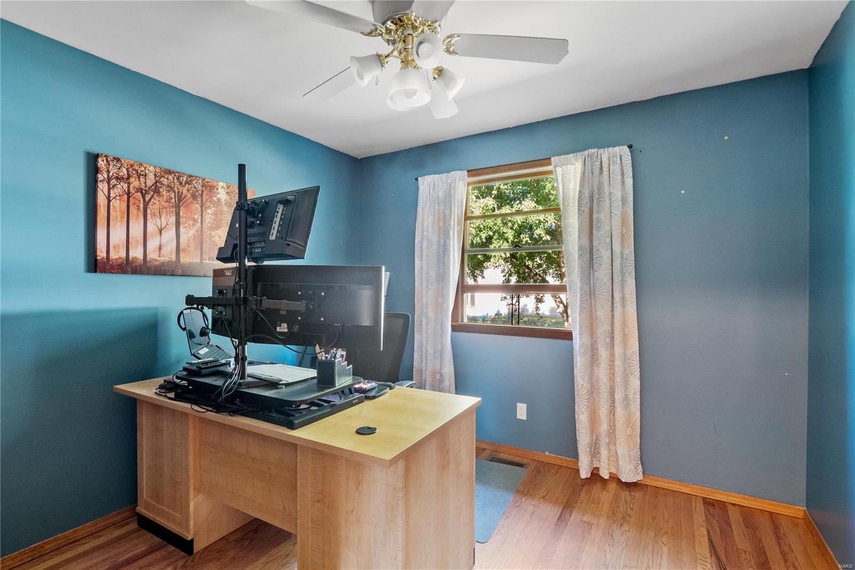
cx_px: 428
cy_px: 285
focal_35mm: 16
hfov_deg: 96.7
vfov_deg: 73.7
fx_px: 380
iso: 400
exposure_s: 5
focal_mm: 8
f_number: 8
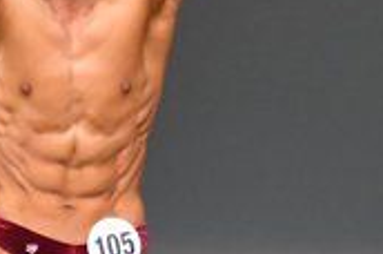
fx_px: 16555
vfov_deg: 0.9
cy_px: 296
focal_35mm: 1559
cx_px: 654
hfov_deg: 1.3
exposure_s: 1/400
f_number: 5.6
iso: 5000
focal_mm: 230
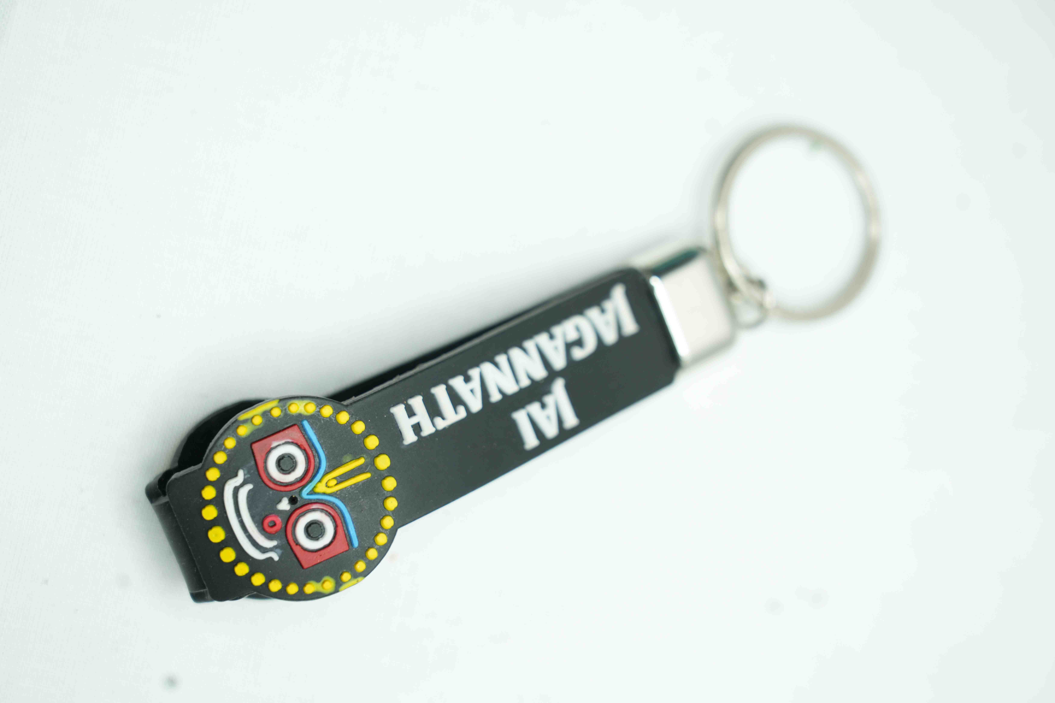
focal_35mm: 105
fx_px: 3077
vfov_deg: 13.0
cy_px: 352
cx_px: 528
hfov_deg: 19.5
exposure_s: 1/60
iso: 320
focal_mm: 105
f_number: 5.6
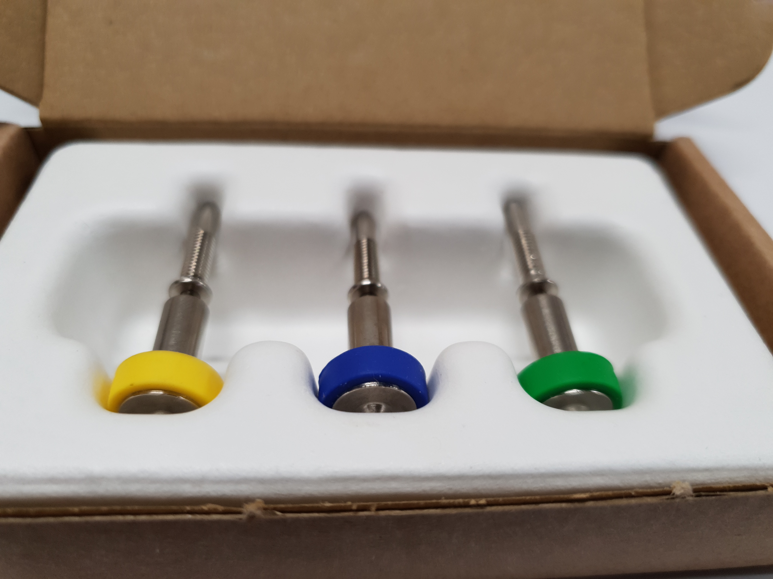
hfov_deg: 67.3
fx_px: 581
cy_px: 290
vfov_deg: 53.1
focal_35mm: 26
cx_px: 386
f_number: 1.5
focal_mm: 4.32
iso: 100
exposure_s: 1/50
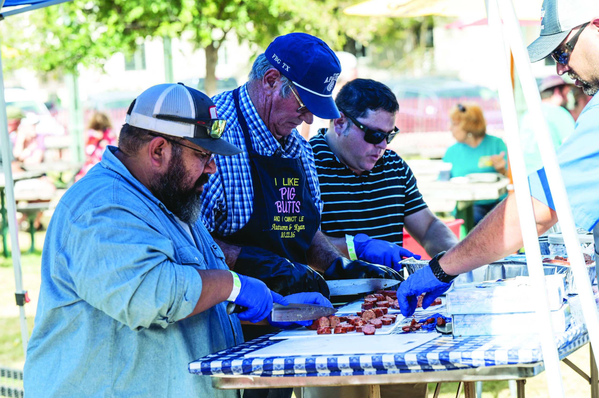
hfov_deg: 17.8
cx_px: 300
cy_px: 199
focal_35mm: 115
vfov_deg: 11.9
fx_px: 1912
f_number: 5.6
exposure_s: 1/250
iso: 160
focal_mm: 115
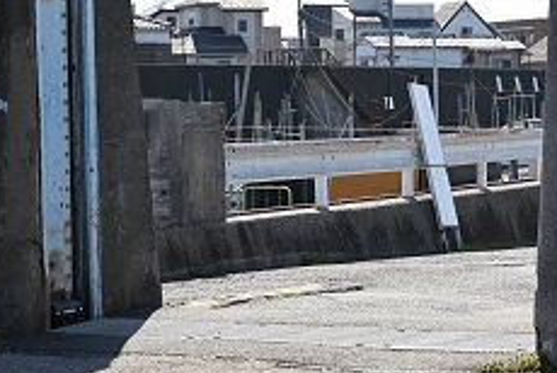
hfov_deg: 16.3
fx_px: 1936
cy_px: 148
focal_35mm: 125
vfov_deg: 11.0
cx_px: 397
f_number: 6.3
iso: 400
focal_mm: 64
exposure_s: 1/1250
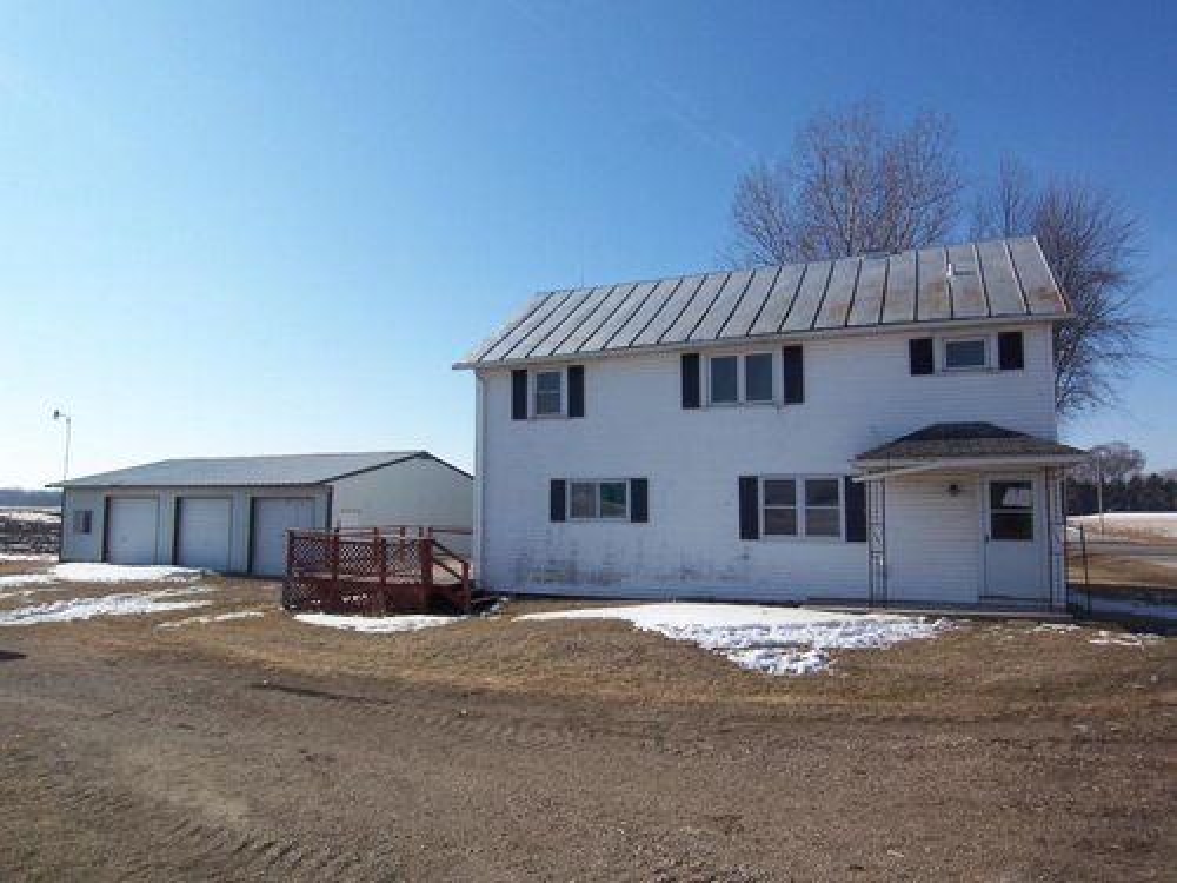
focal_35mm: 23
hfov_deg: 73.9
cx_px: 588
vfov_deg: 58.9
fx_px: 782
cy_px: 442
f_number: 5.6
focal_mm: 3.8
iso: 64
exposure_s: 1/500
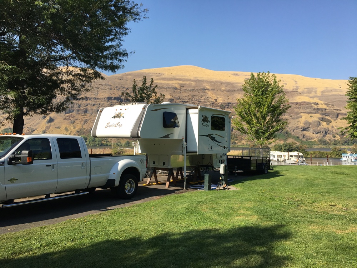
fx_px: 299
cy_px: 134
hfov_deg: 61.7
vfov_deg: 48.2
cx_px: 178
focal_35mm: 29
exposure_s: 1/1202
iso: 25
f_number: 2.2
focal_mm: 4.15
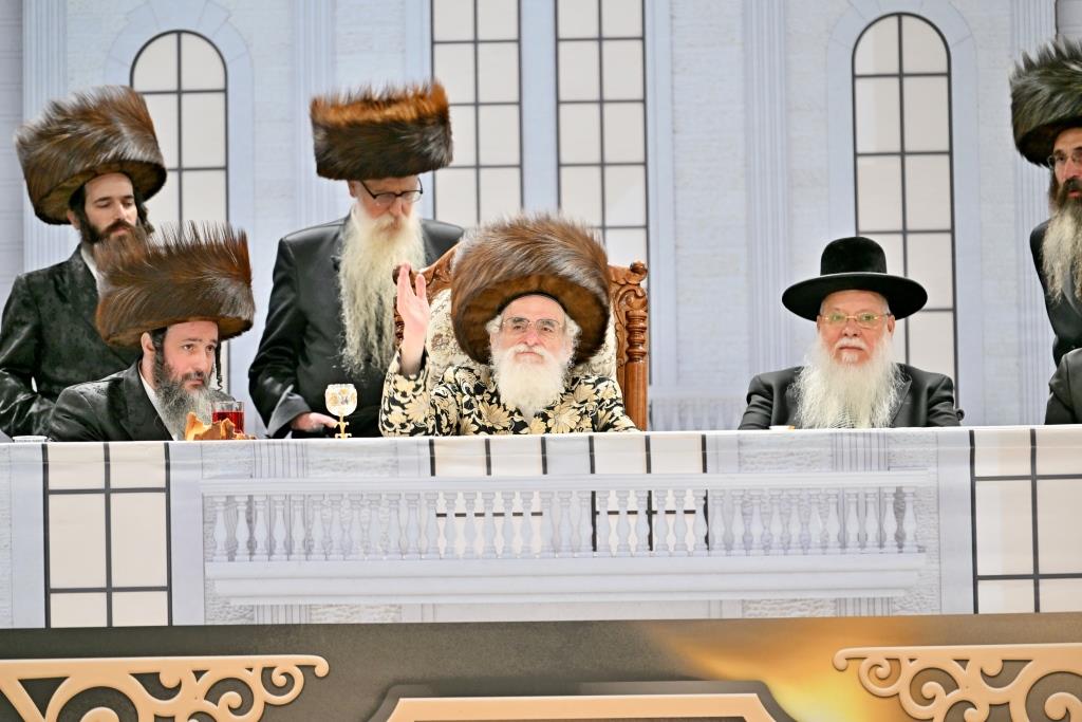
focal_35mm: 200
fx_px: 6012
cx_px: 541
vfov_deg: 6.9
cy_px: 361
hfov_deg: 10.3
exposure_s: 1/125
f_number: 2.8
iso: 400
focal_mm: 200
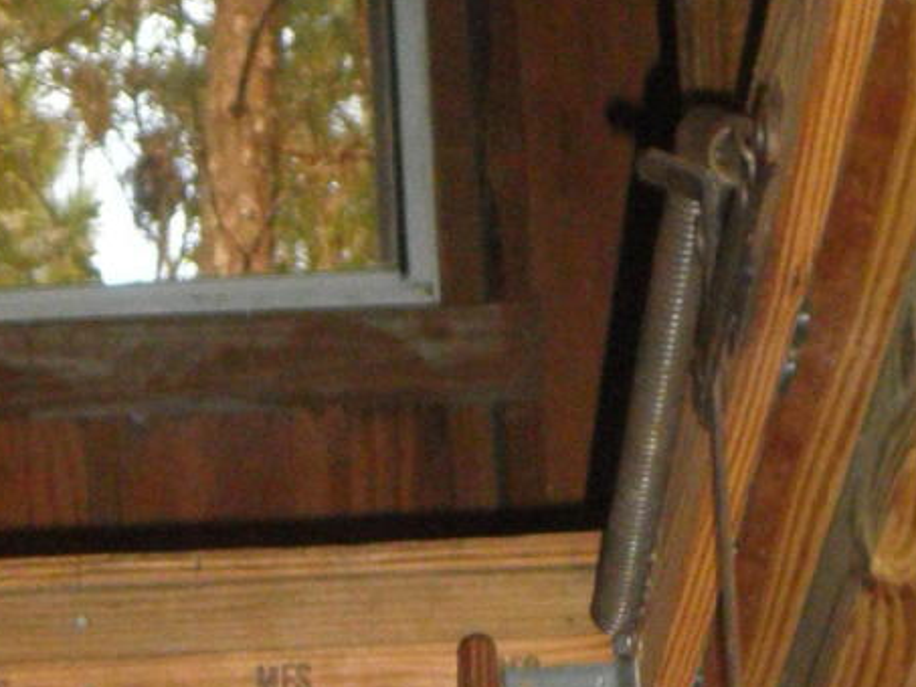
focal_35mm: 159
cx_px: 0
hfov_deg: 12.3
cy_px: 1103
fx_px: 4209
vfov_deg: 9.0
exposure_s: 1/50
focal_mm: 6.4
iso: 250
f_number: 3.1
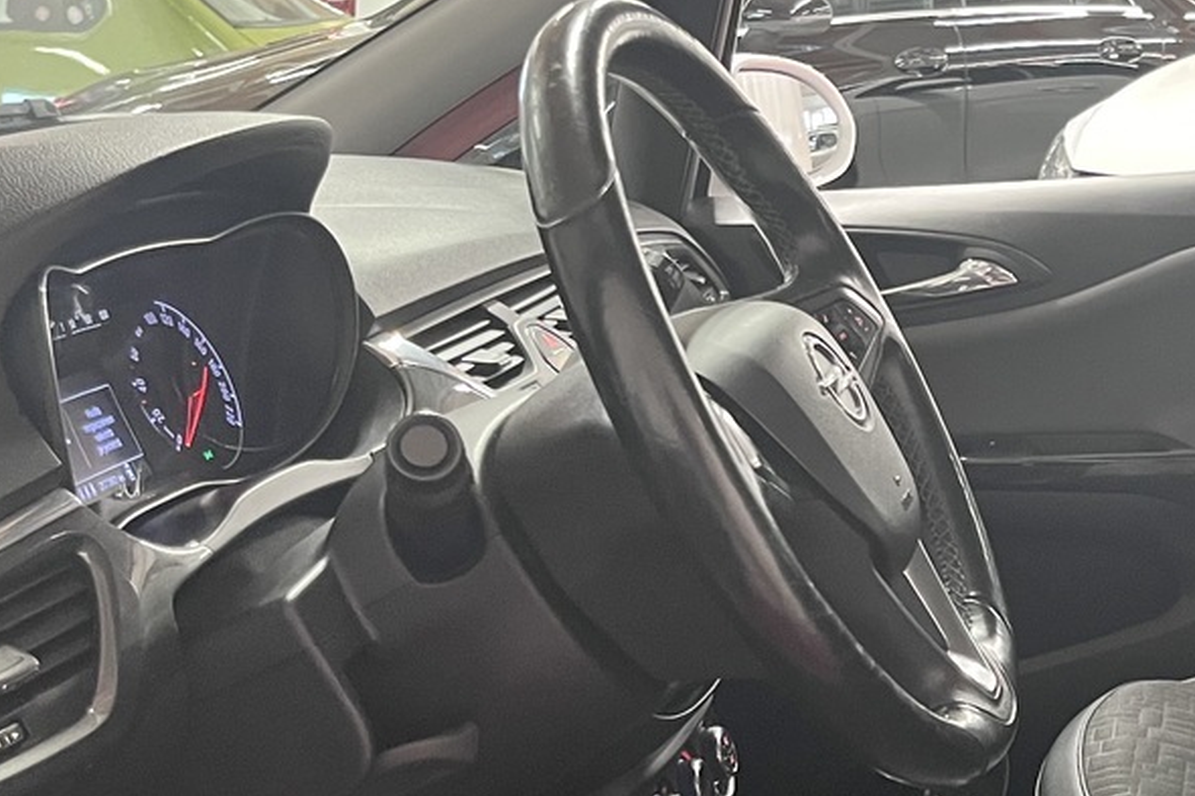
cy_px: 593
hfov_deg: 29.1
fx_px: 2190
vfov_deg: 20.4
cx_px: 1108
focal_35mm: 66
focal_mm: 5.1
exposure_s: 1/50
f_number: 1.6
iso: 400
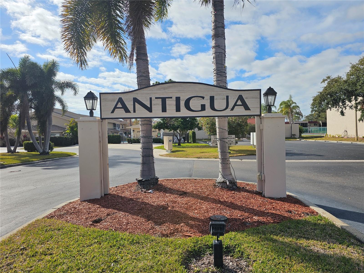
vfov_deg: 58.9
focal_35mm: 23
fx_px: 242
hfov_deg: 73.9
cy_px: 136
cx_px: 182
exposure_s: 1/1695
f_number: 1.7
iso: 12
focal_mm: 6.3
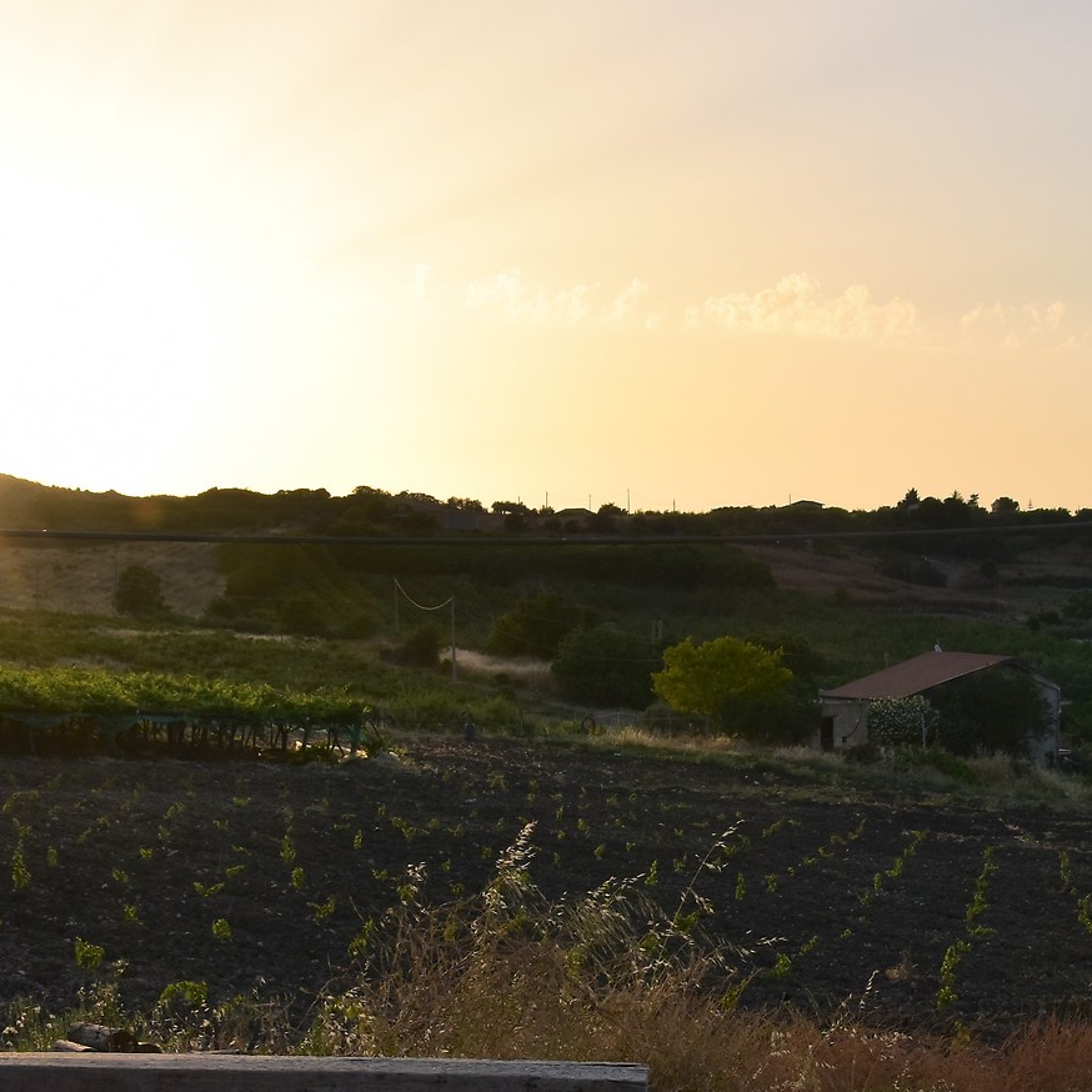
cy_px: 841
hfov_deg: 27.0
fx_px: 2248
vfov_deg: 26.9
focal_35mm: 63
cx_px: 792
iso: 200
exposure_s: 1/500
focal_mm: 18
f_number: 8
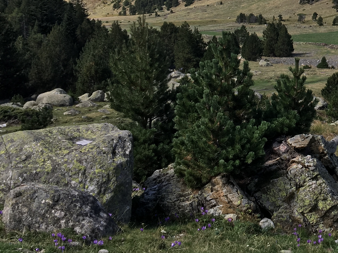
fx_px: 644
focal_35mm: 66
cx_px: 351
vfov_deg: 21.4
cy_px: -3
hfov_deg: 27.4
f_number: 2.2
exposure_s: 1/693
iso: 25
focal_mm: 4.15
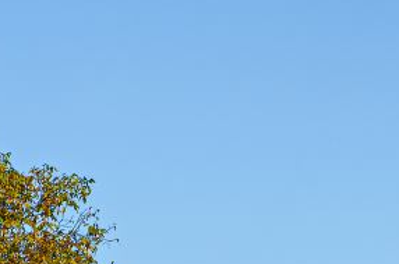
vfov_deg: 4.0
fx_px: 3769
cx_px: 645
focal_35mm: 341
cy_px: 548
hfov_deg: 6.0
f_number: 7.1
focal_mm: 50
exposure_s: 1/320
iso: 100
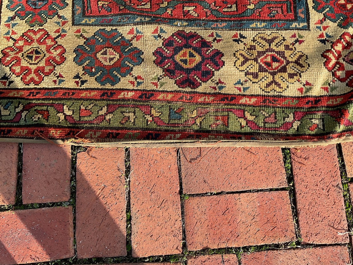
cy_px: 132
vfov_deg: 48.2
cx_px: 176
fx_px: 296
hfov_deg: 61.7
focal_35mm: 29
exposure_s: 1/461
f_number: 1.8
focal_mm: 3
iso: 16
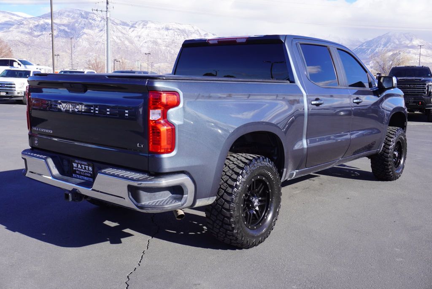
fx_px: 450
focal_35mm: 38
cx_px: 216
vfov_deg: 35.5
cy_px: 144
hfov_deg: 51.3
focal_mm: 25
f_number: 9
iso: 100
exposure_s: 1/125
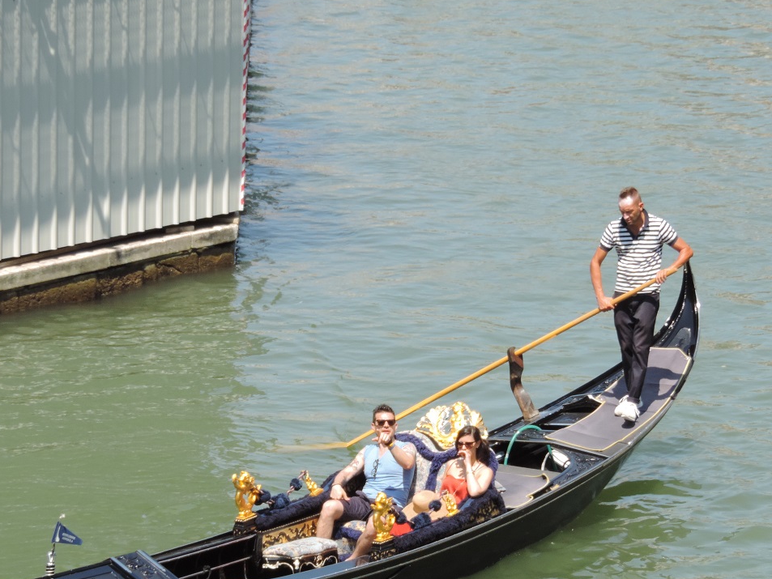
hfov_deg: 10.7
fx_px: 4126
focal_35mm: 185
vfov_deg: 8.0
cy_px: 398
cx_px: 354
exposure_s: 1/320
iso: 80
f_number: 4.2
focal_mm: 21.4
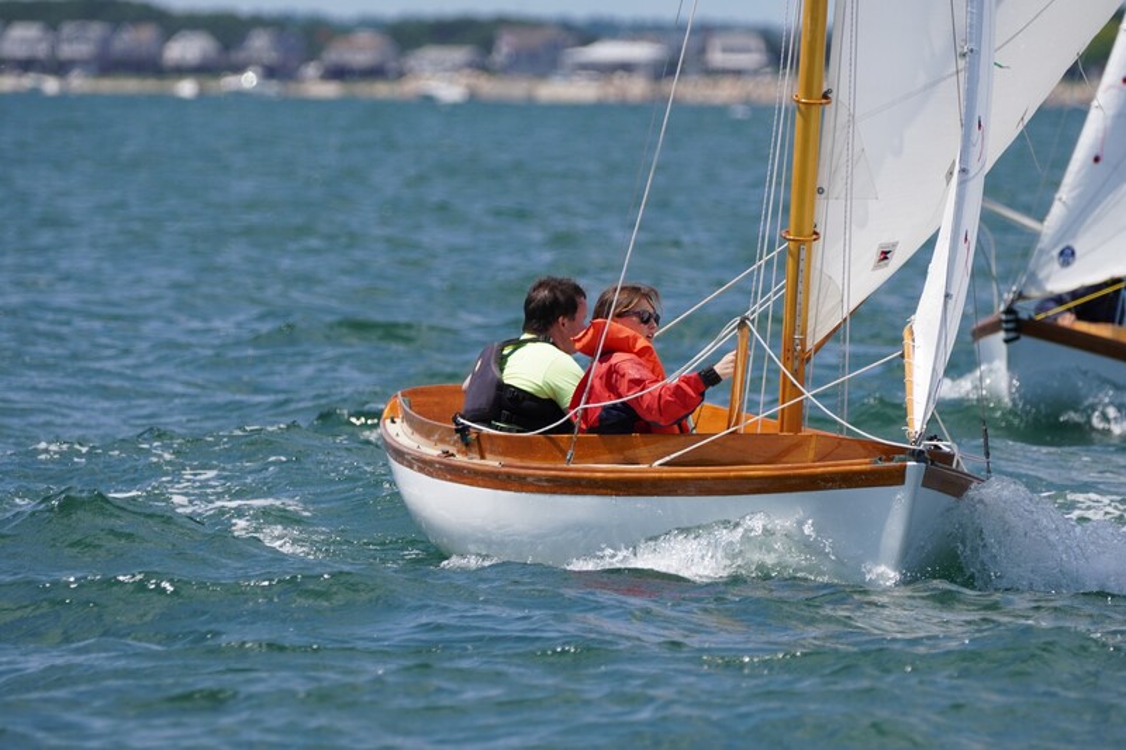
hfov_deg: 4.1
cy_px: 375
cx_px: 563
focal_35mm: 502
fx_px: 15713
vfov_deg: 2.7
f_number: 5.6
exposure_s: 1/1600
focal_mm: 335
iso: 250
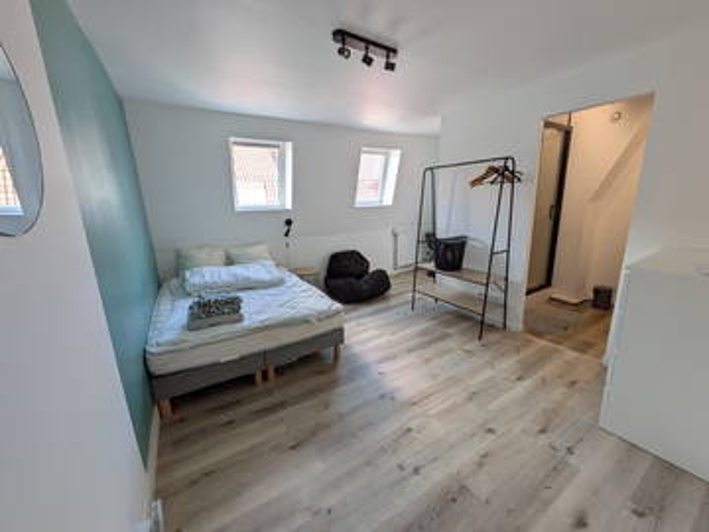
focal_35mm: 14
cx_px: 354
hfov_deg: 102.1
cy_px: 266
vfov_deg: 85.7
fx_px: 287
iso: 46
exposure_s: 1/33.3
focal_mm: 1.83
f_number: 2.2
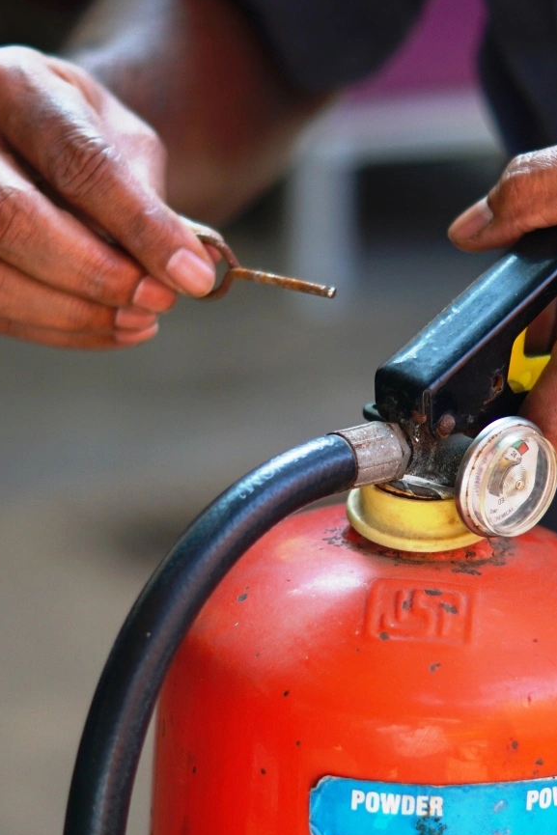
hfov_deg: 10.5
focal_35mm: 130
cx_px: 344
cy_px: 458
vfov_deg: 15.8
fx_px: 3016
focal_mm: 50
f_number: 1.8
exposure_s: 1/400
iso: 100
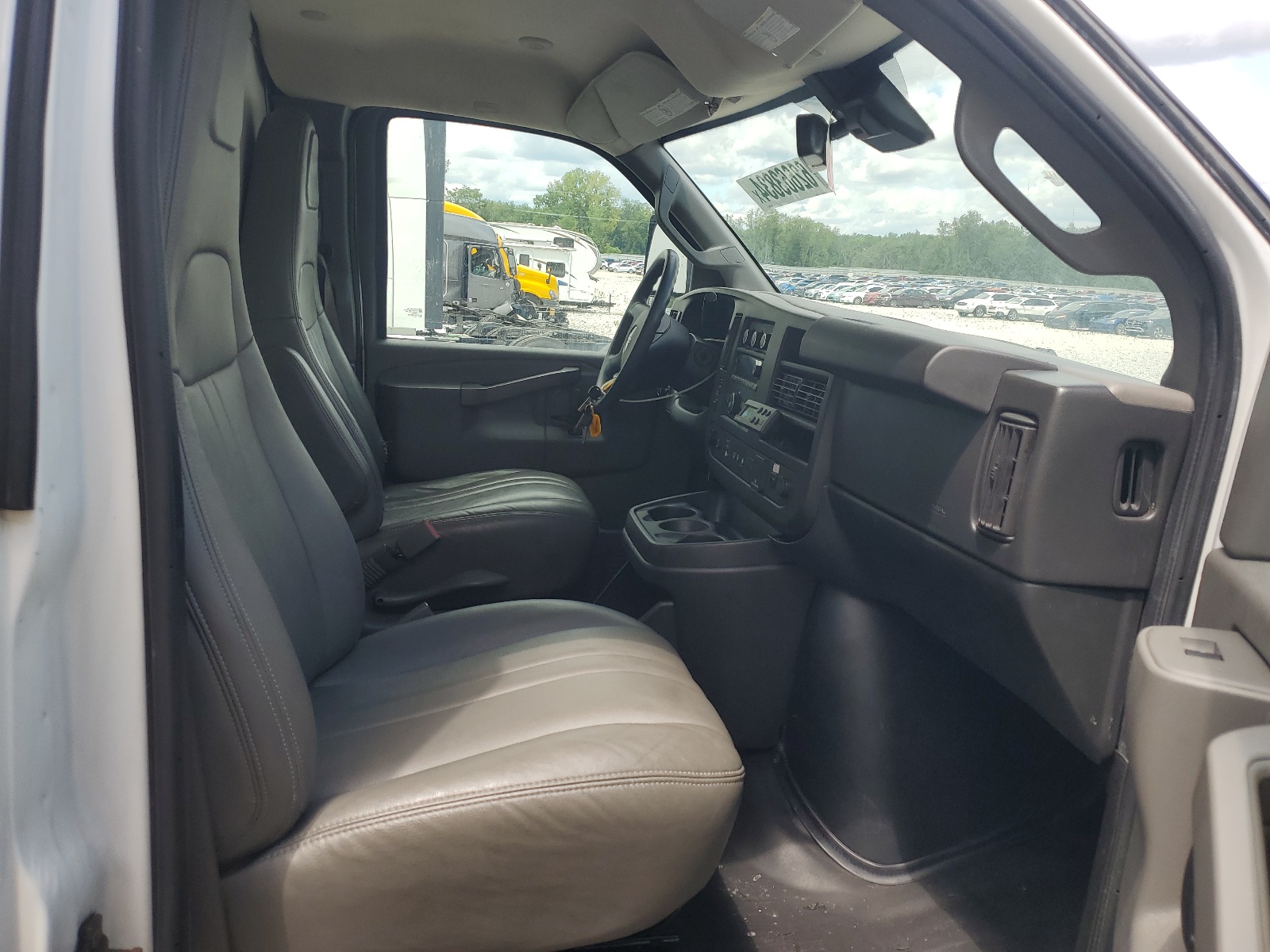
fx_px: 954
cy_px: 476
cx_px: 635
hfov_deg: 67.3
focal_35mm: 26
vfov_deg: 53.1
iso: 50
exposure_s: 1/1000
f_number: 1.5
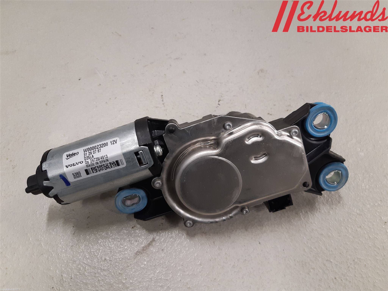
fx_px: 291
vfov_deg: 53.1
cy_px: 146
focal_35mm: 26
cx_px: 194
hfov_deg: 67.3
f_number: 1.7
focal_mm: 3.93
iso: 125
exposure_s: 1/50
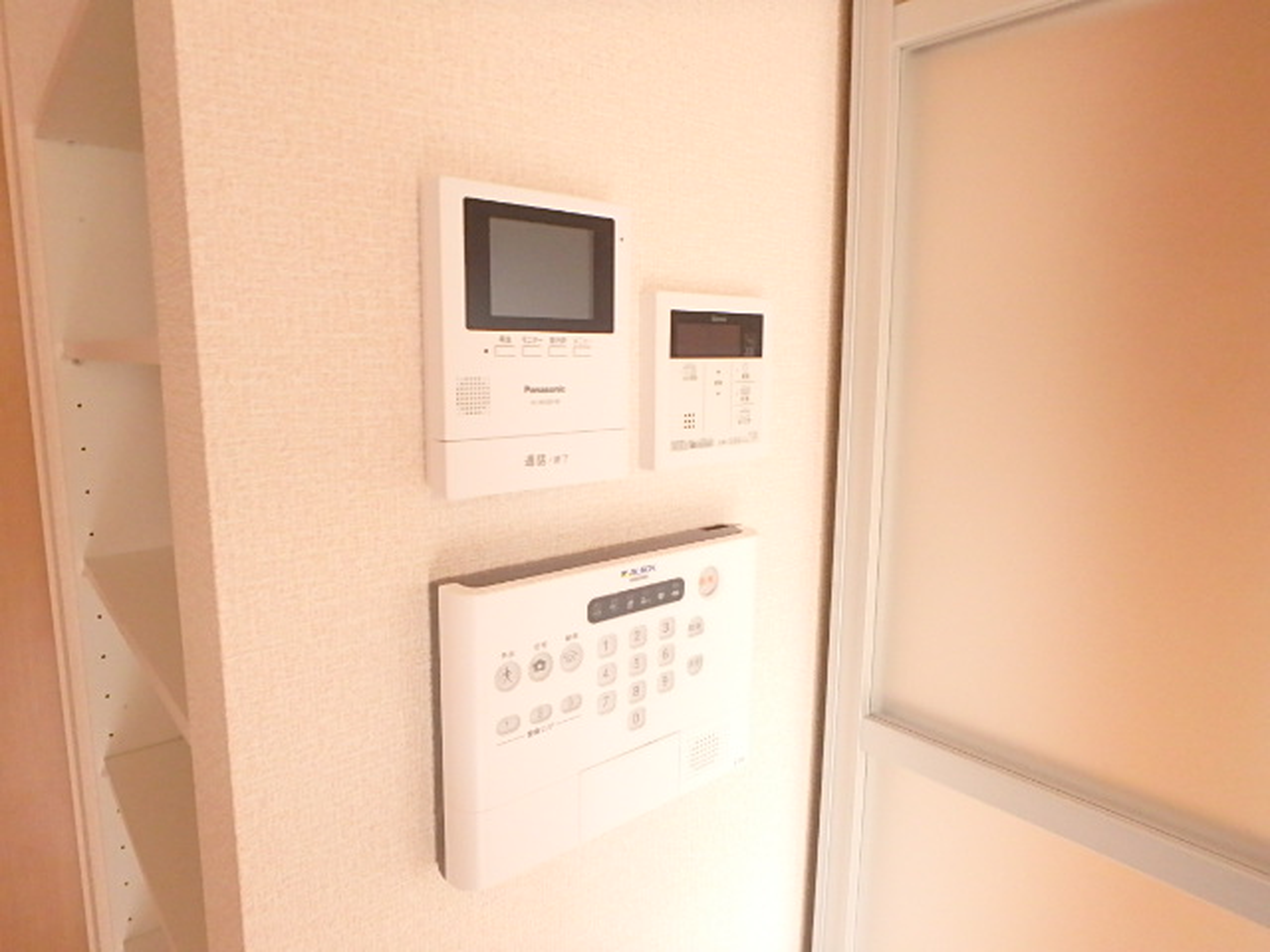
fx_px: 770
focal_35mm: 21
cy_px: 476
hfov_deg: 79.0
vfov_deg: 63.4
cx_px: 635
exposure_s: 1/30
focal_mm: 3.7
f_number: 3.5
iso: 800
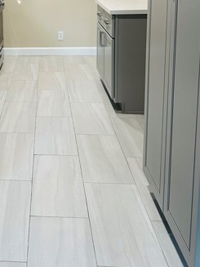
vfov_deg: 37.6
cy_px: 23
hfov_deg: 29.2
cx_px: 9
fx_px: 362
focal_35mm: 47
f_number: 1.78
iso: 200
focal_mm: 6.86
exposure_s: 1/120
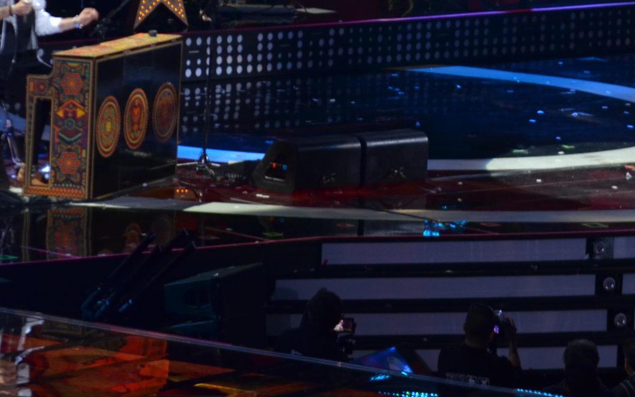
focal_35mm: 425
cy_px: -1
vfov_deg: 3.1
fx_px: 7354
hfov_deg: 4.9
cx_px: 354
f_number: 5
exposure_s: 1/125
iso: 800
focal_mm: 145
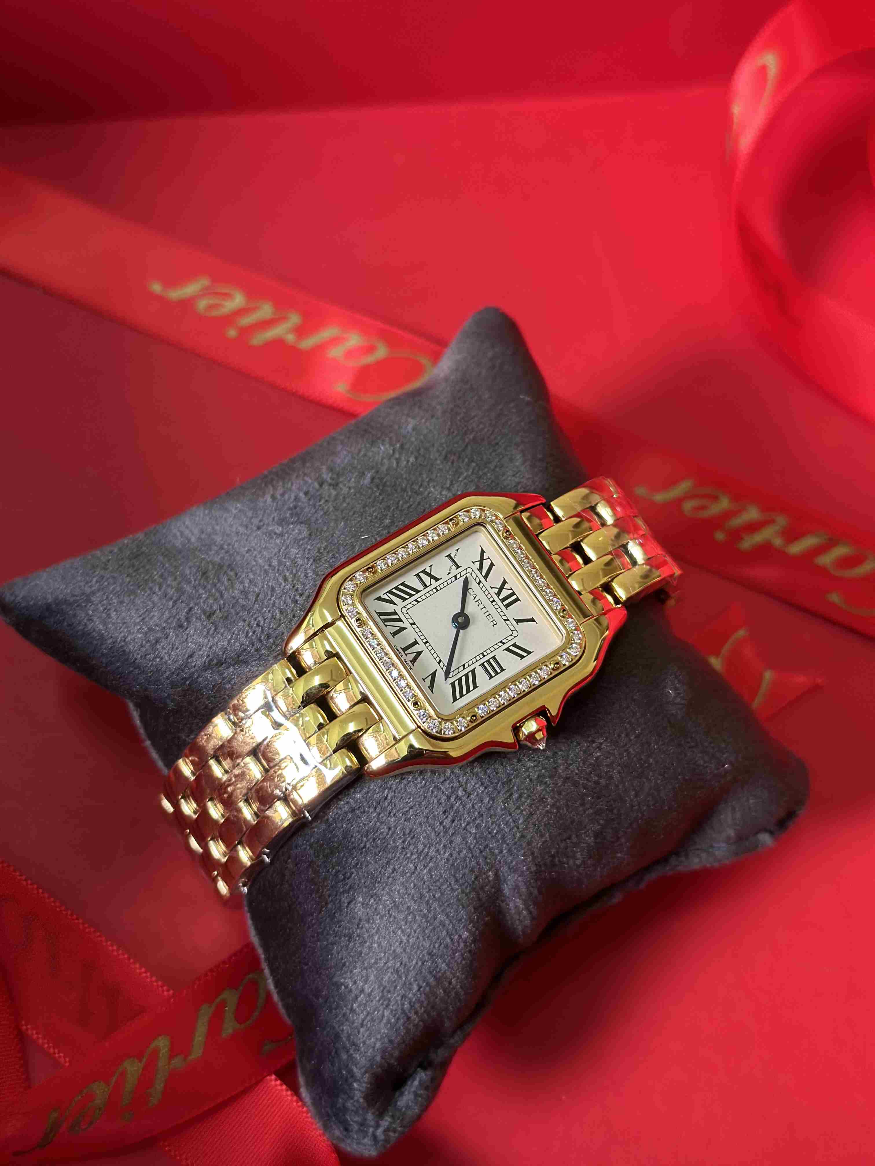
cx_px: 438
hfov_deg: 30.3
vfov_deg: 39.7
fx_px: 1618
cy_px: 583
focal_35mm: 48
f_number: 1.78
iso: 160
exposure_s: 1/60
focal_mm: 6.86
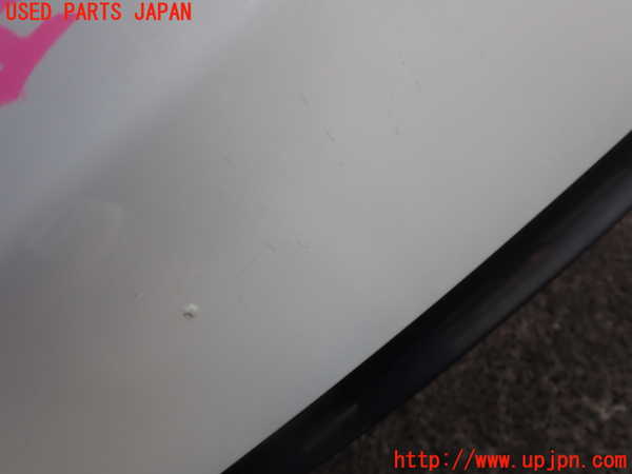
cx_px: 316
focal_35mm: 30
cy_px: 237
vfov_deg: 46.8
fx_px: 548
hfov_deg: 60.0
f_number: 3.2
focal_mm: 5.4
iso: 100
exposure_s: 1/100
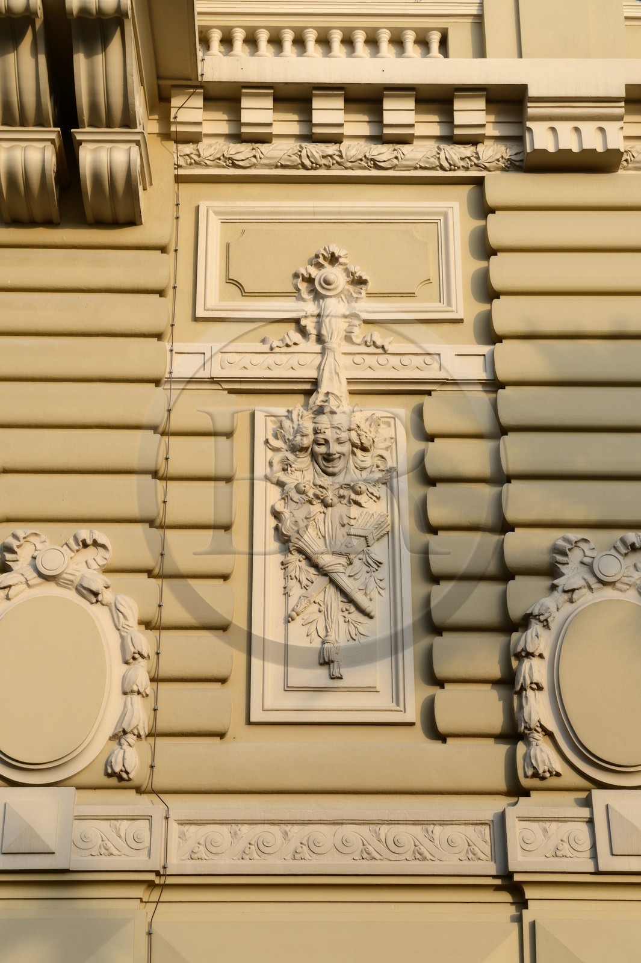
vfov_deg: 32.4
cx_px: 320
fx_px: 1658
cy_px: 482
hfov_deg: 21.9
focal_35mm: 62
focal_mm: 62
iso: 200
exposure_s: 1/160
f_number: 8
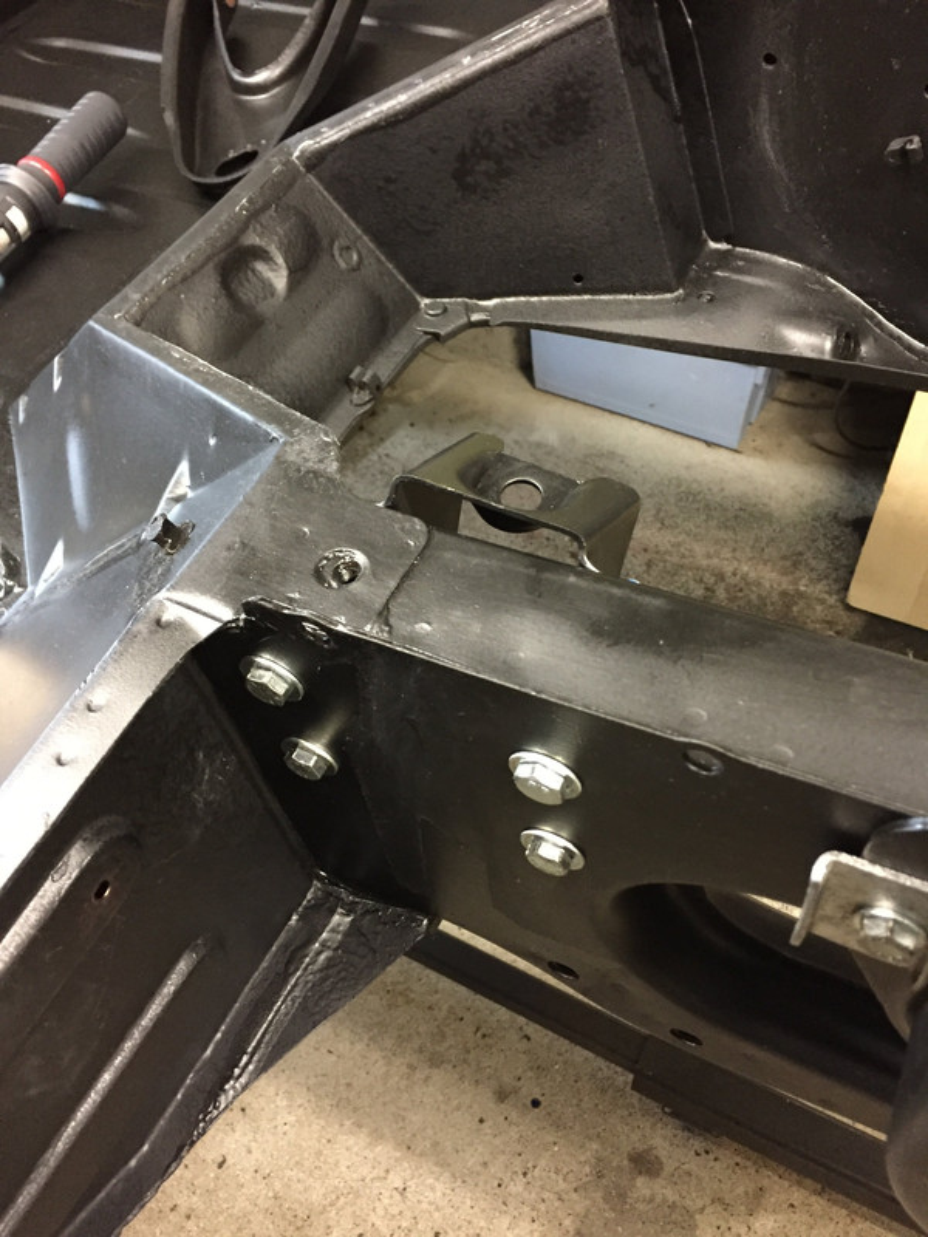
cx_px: 464
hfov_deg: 48.2
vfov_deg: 61.7
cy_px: 618
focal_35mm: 29
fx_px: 1037
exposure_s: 1/17
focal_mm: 4.15
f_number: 2.2
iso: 500
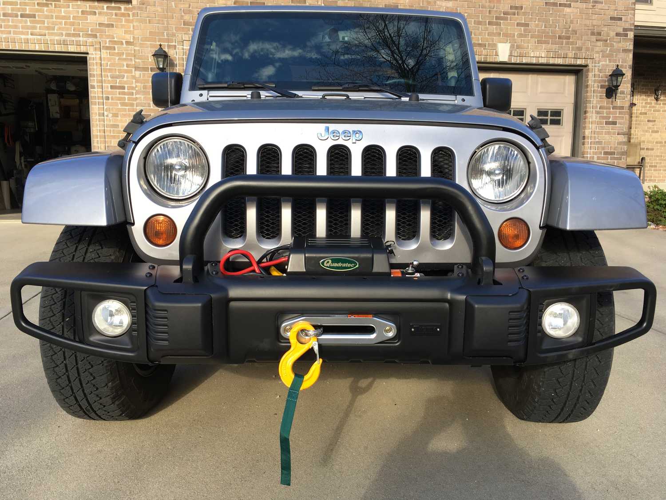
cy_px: 250
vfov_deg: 48.2
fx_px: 558
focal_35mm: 29
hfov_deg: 61.7
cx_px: 333
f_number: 2.2
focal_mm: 4.15
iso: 25
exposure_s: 1/222
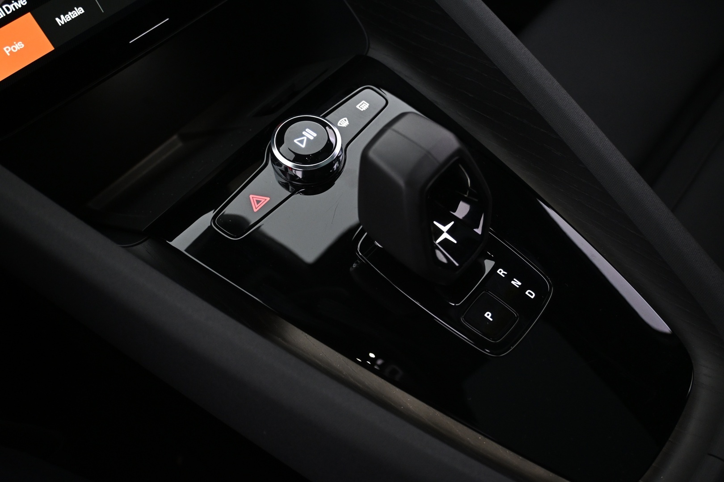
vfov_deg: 42.6
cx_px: 362
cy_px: 241
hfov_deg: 60.7
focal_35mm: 31
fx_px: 618
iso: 1600
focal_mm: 20.5
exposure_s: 1/25
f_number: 3.8
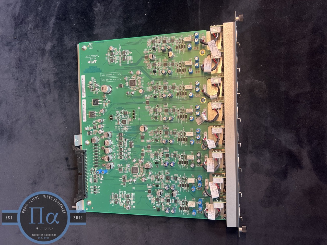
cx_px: 164
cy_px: 122
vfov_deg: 53.1
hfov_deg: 67.3
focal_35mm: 26
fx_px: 246
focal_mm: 5.7
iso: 125
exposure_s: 1/115
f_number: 1.5
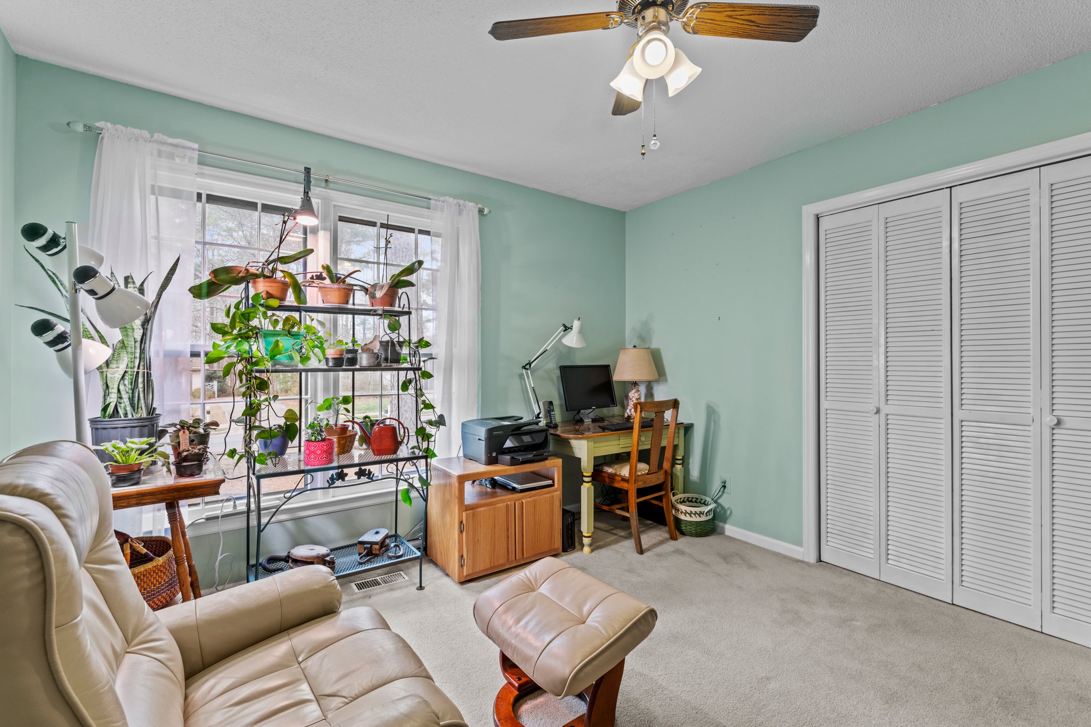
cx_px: 546
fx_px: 455
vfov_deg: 77.3
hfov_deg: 100.4
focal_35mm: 15
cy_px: 364
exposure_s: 1/5
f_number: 7.1
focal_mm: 15
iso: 400
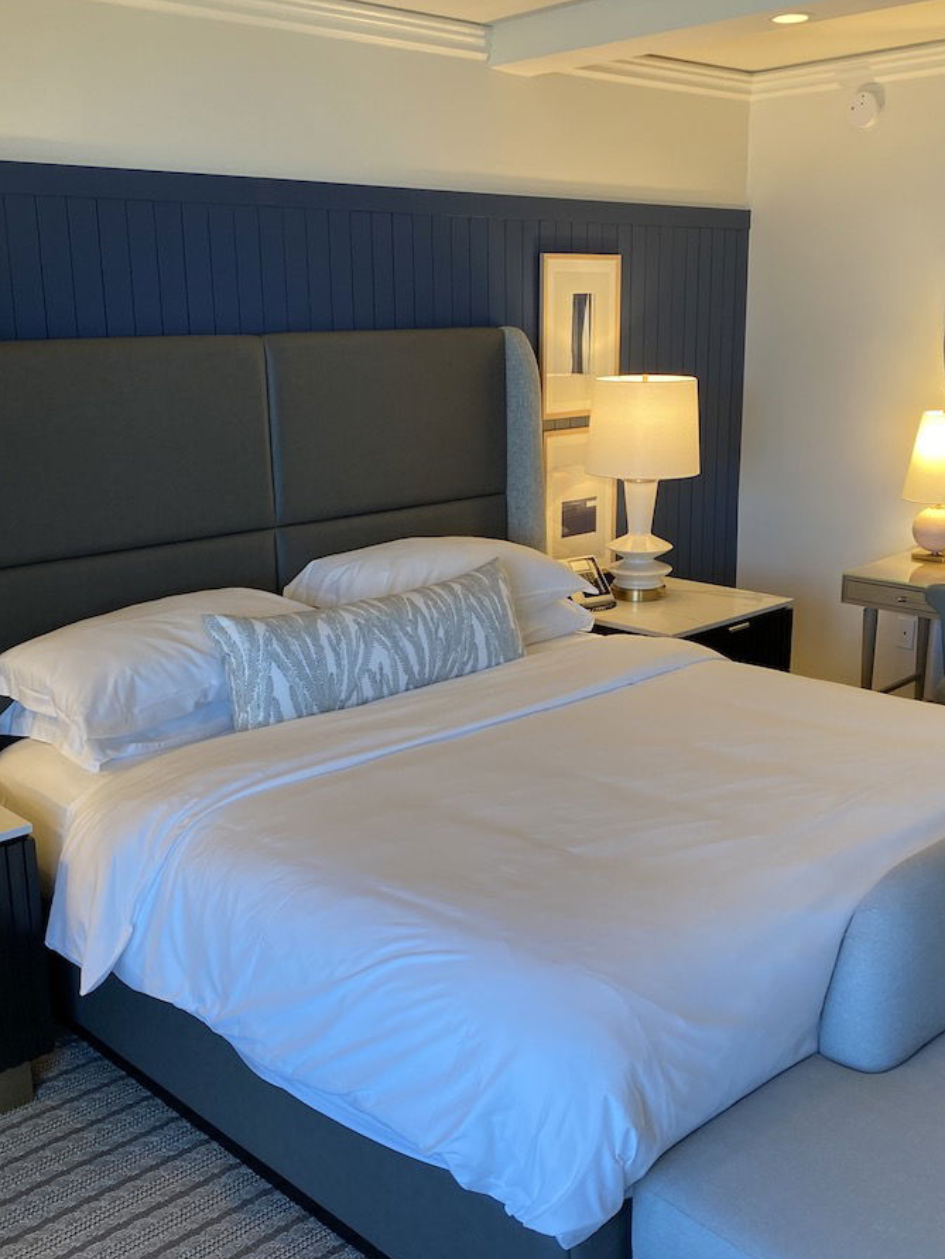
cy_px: 633
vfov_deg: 52.6
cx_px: 462
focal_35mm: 35
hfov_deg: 40.7
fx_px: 1273
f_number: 1.8
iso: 100
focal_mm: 4.25
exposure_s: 1/120
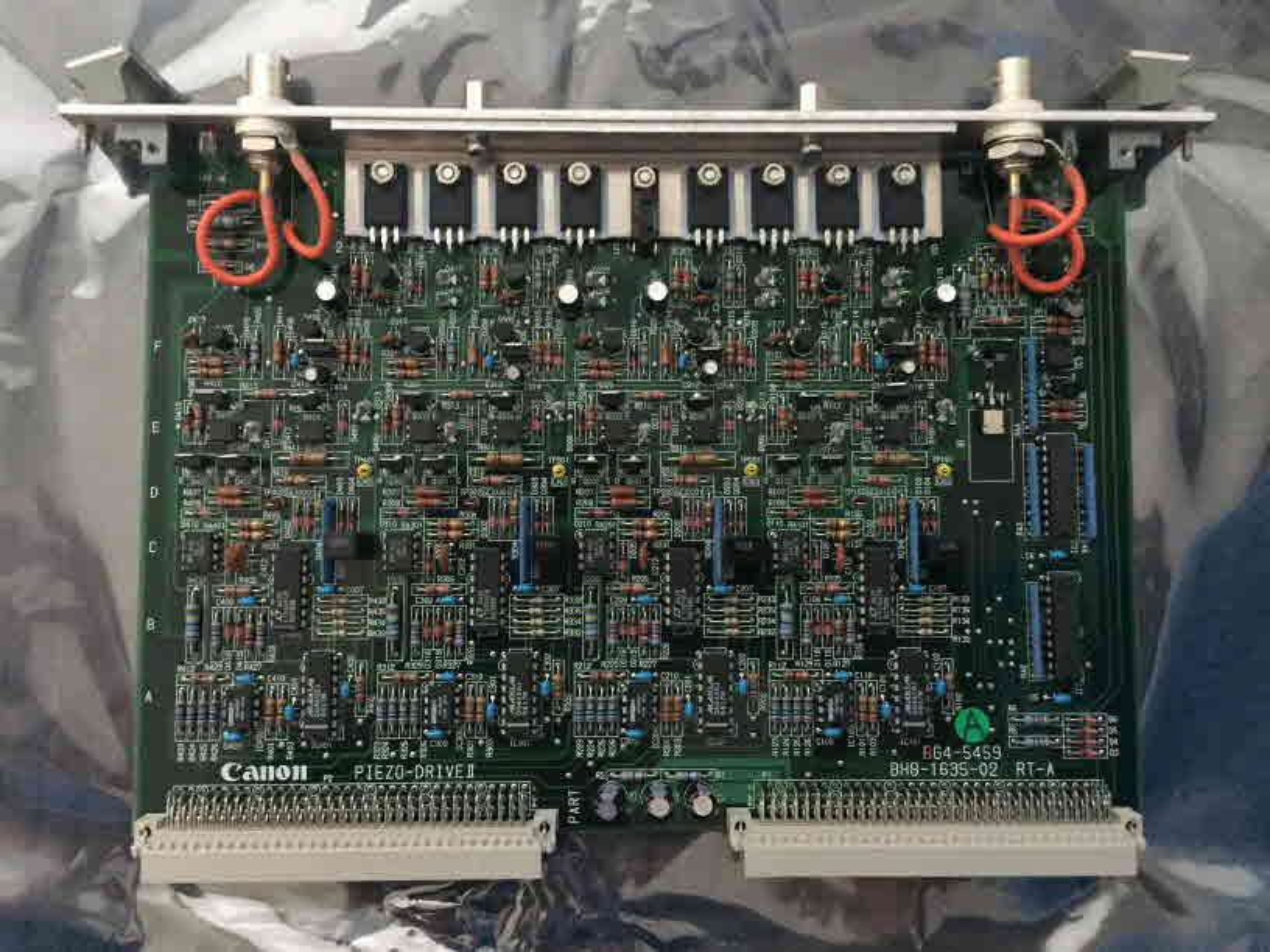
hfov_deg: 61.7
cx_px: 635
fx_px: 1064
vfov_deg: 48.2
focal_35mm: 29
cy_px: 476
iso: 400
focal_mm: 4.15
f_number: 2.2
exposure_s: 1/15
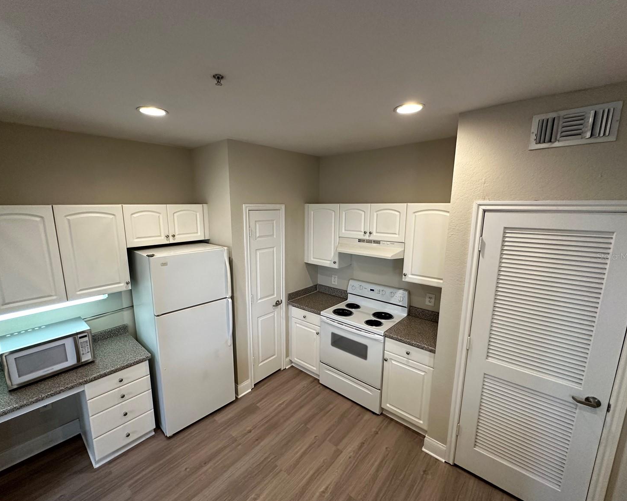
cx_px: 294
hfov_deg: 96.7
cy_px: 256
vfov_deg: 84.0
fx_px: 278
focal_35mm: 15
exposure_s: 1/120
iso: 250
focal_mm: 2.22
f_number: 2.2
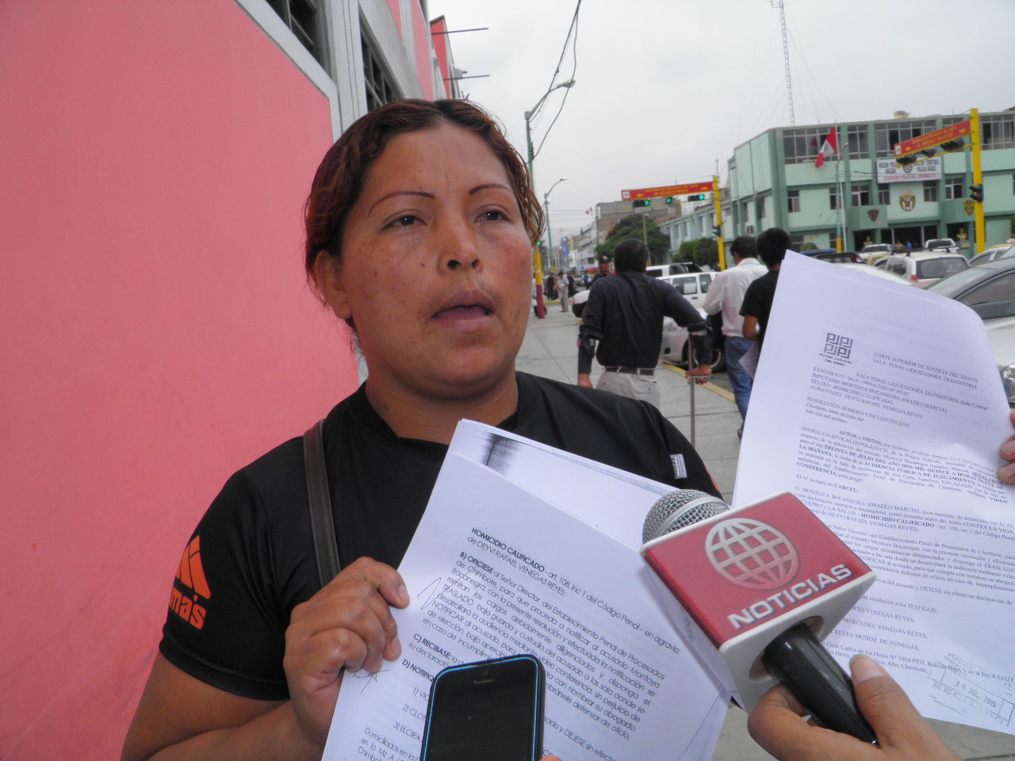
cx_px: 508
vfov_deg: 49.7
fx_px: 821
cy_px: 380
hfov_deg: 63.4
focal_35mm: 28
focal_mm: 4.9
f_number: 5.7
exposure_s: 1/250
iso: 50
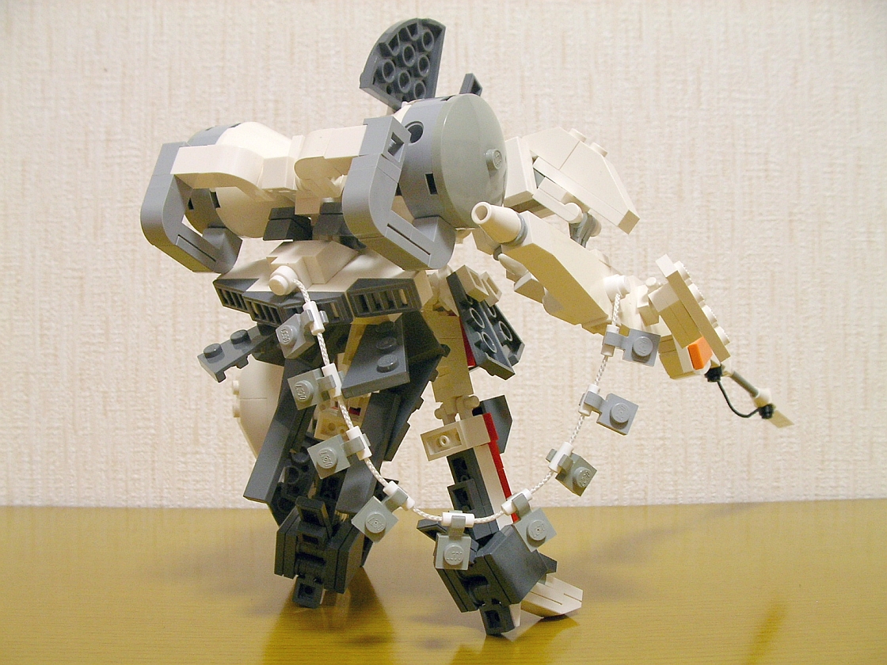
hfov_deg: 49.0
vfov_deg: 37.7
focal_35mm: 38
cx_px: 444
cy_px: 332
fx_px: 974
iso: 100
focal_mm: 5.8
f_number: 3.5
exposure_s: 1/11.6
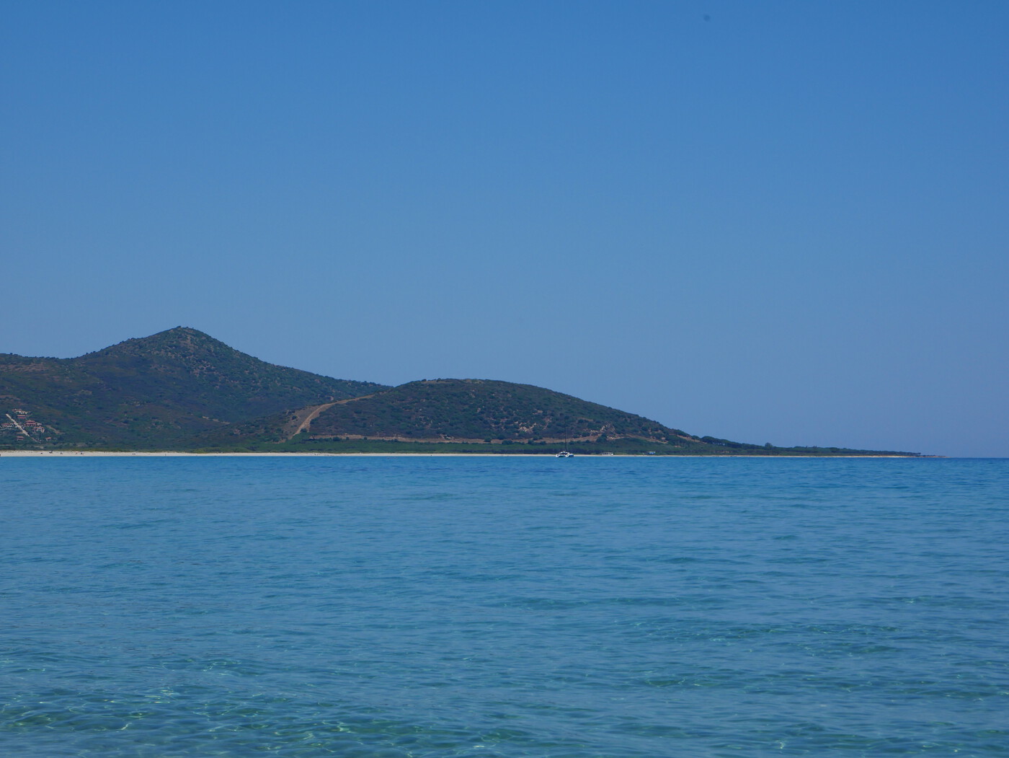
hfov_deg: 18.9
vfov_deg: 14.2
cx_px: 504
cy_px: 379
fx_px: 3032
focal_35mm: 104
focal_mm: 52
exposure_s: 1/800
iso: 200
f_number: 10
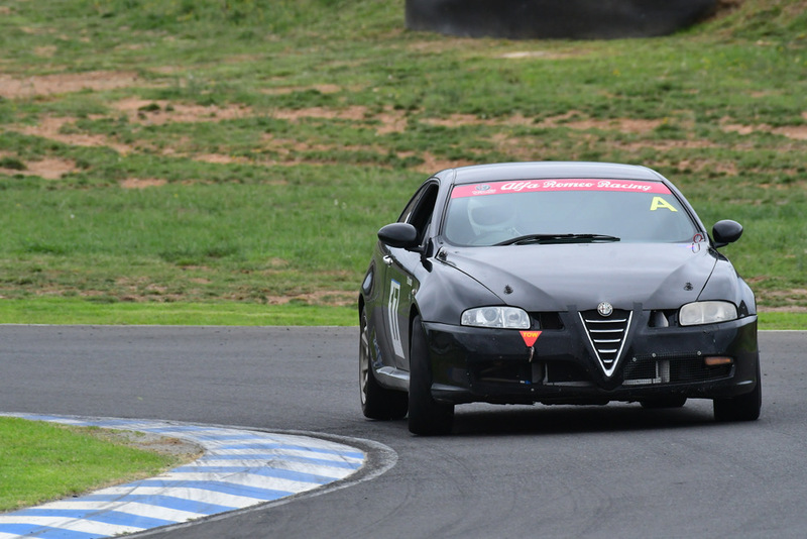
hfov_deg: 2.7
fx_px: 16818
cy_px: 270
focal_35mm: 750
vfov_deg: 1.8
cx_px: 404
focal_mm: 500
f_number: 11
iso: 1250
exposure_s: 1/640
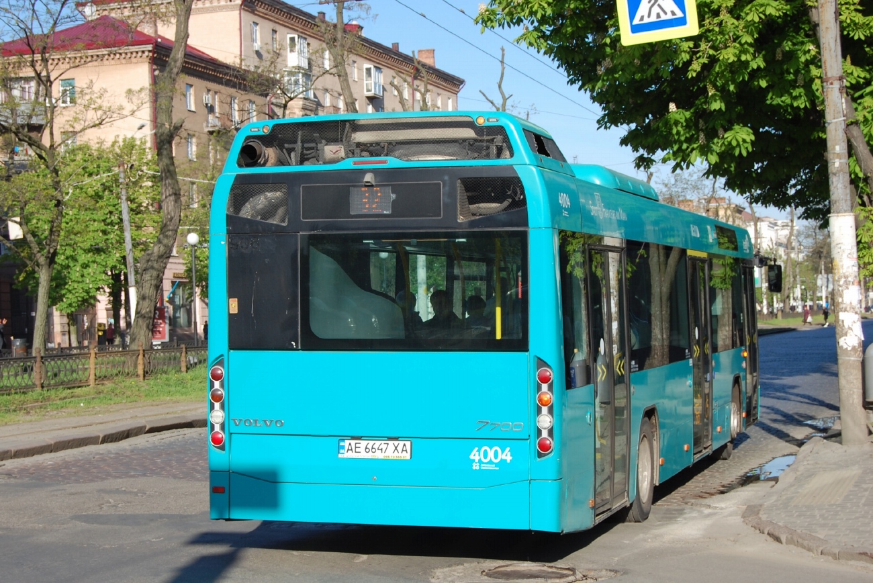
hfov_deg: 29.9
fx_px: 1638
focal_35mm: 68
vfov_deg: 20.2
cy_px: 292
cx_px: 436
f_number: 9
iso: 200
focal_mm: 45
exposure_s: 1/320
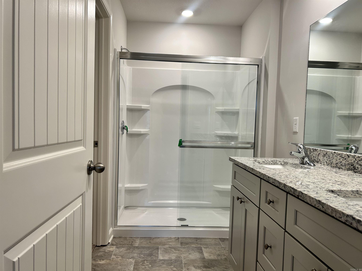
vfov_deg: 53.1
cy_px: 136
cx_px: 181
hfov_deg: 67.3
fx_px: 272
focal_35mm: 26
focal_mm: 5.7
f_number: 1.5
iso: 80
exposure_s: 1/120
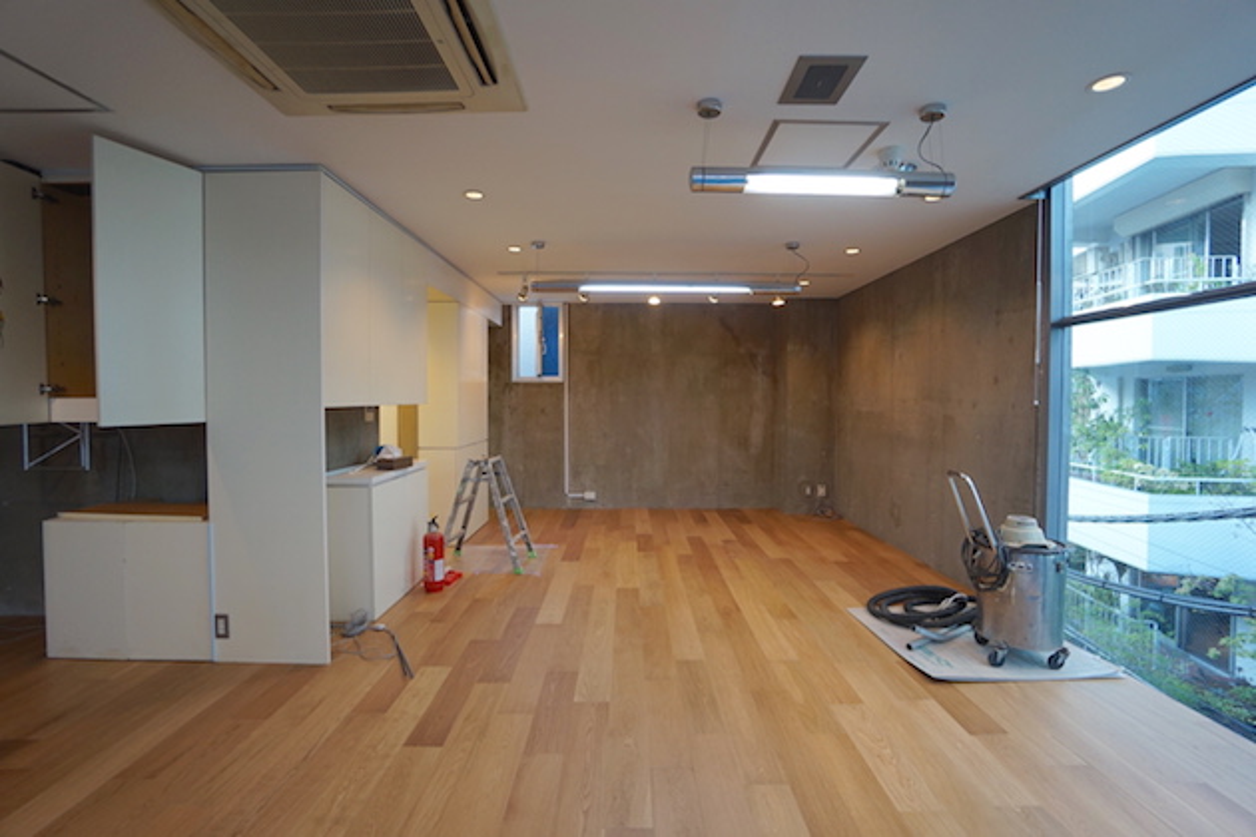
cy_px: 418
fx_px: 523
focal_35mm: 15
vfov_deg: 77.3
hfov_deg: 100.4
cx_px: 628
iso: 400
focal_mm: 10
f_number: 4
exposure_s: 1/60
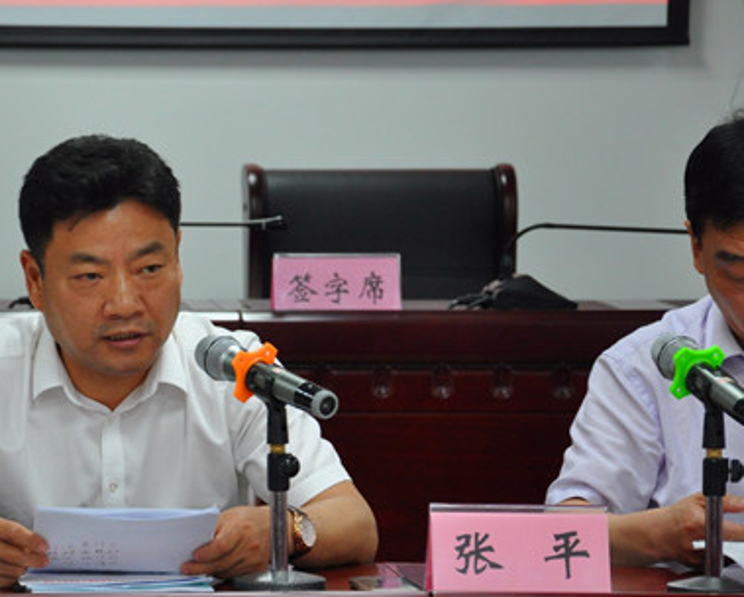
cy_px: 358
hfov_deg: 7.6
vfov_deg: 6.1
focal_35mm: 253
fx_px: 5572
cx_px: 194
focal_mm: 105
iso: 1250
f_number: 5.6
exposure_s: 1/60
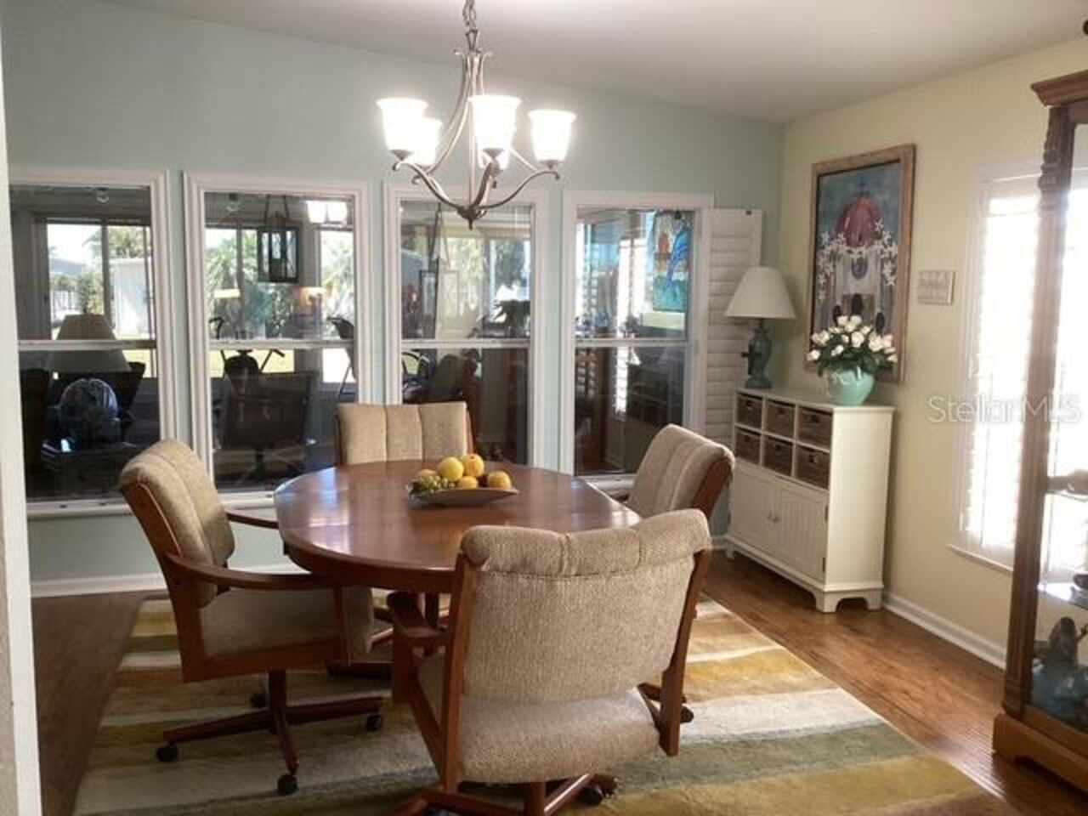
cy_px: 408
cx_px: 544
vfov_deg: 45.4
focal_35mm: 31
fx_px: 974
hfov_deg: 58.4
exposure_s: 1/60
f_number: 2.4
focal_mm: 3.3
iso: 200
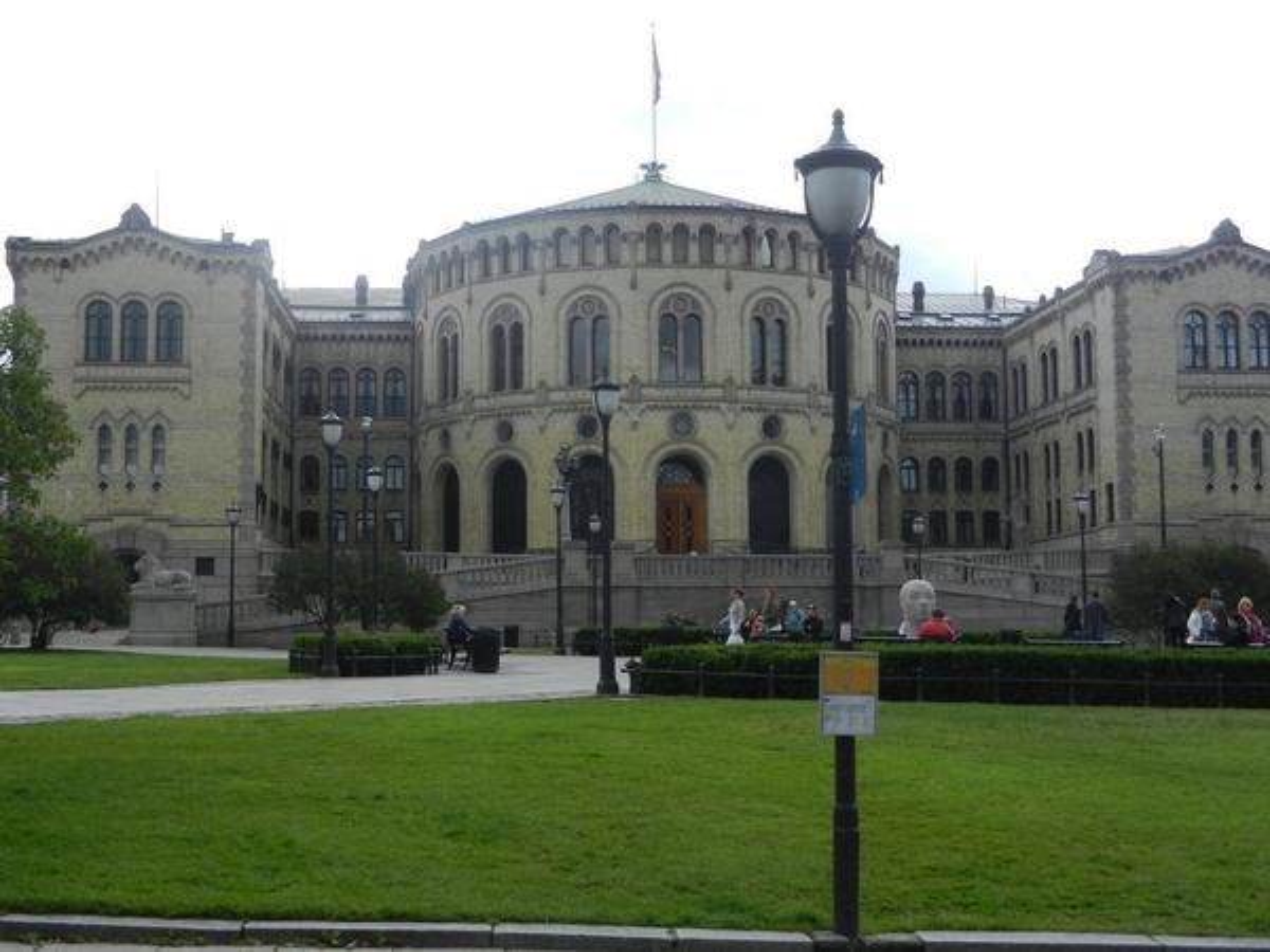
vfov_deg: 32.2
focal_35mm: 45
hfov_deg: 42.1
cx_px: 635
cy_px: 476
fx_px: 1651
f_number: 4.2
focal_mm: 8.2
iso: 160
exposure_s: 1/1000
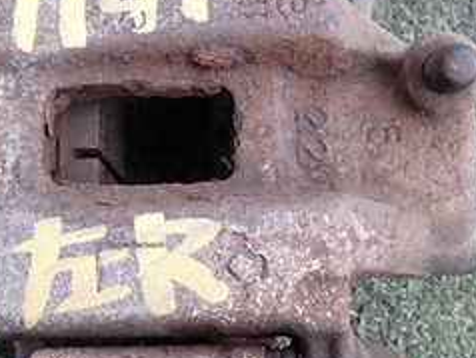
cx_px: 190
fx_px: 867
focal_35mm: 63
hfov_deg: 30.6
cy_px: 164
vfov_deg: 23.3
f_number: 2
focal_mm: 4.5
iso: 100
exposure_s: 1/100
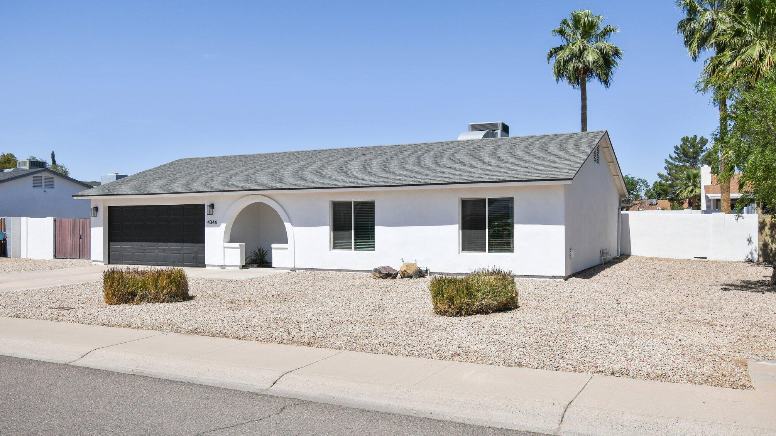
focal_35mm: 32
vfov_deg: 36.7
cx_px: 387
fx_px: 658
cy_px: 218
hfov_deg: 61.0
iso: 100
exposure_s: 1/40
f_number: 8
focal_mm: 20
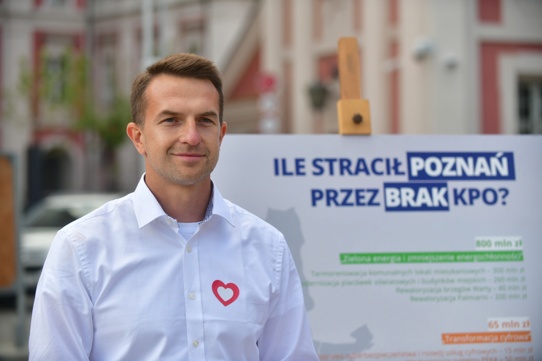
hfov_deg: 21.5
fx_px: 1430
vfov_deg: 14.4
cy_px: 180
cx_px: 271
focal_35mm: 95
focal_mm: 95
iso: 100
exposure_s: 1/500
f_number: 4
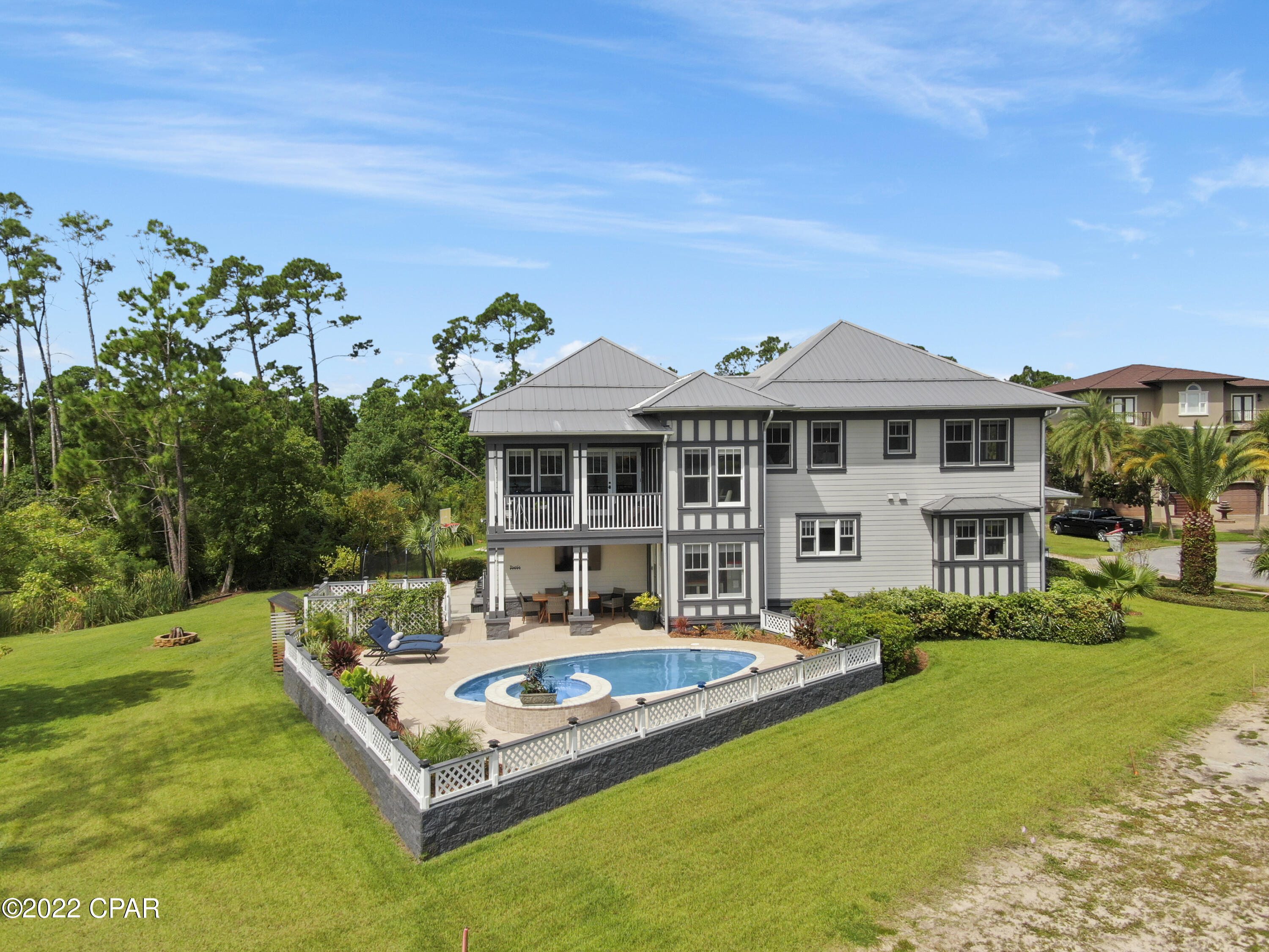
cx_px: 634
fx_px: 880
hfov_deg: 71.6
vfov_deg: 56.8
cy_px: 476
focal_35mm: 24
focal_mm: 4.39
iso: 110
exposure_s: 1/1600
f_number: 2.8
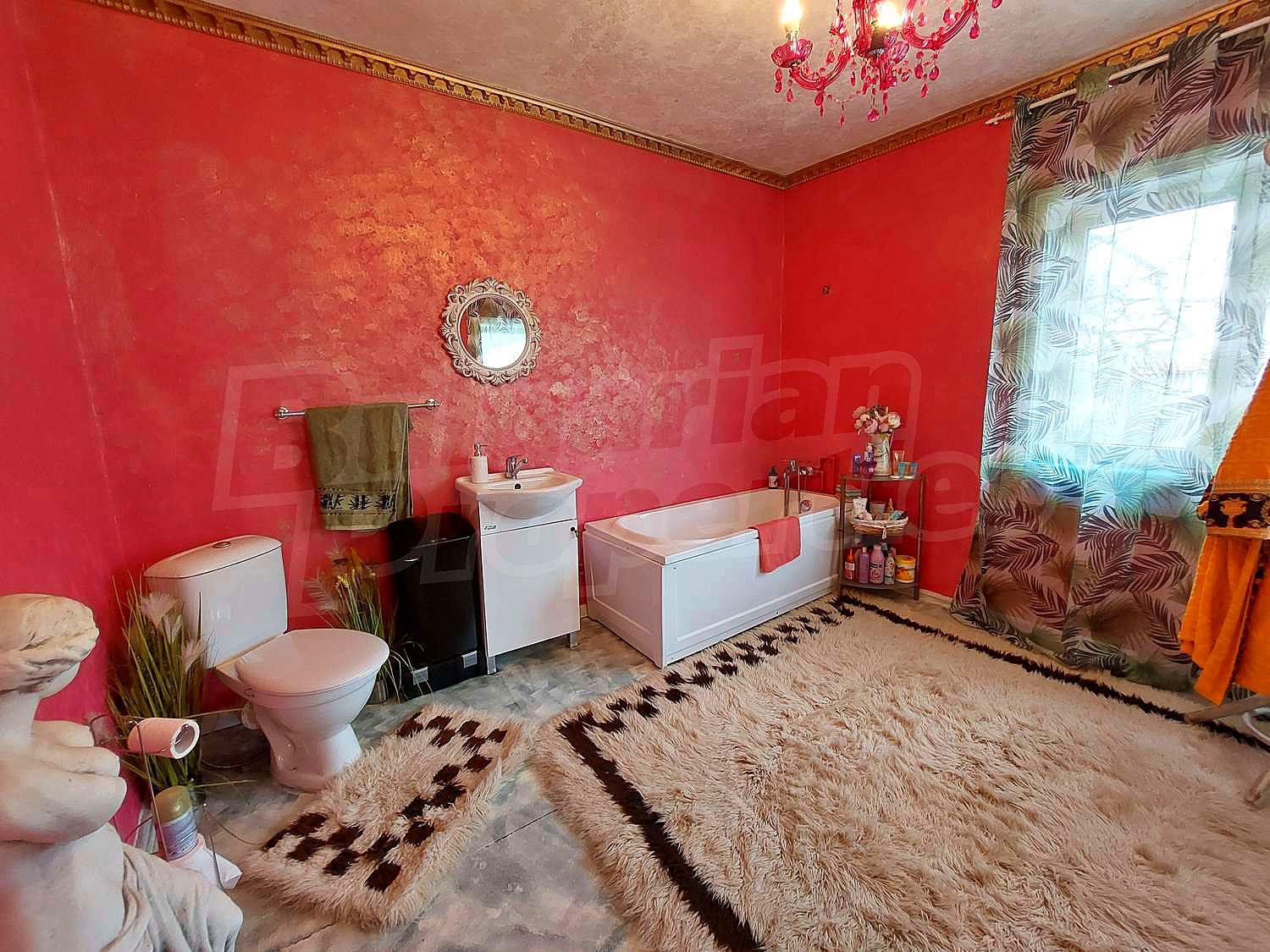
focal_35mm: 13
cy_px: 476
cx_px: 635
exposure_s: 1/50
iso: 160
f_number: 2.2
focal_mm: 1.74
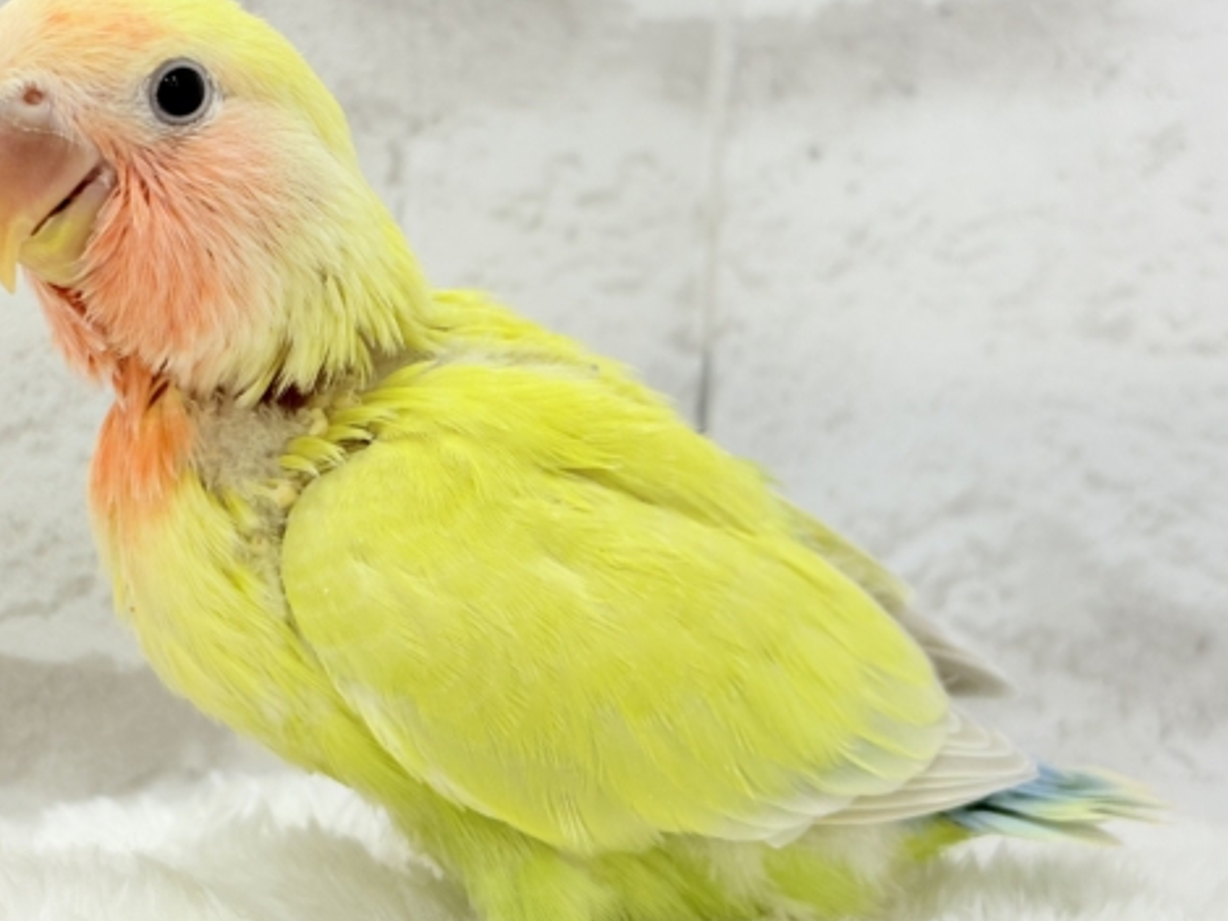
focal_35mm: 71
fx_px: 2519
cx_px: 461
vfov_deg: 20.7
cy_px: 387
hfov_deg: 27.3
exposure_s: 1/100
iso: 64
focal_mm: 5.96
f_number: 1.6
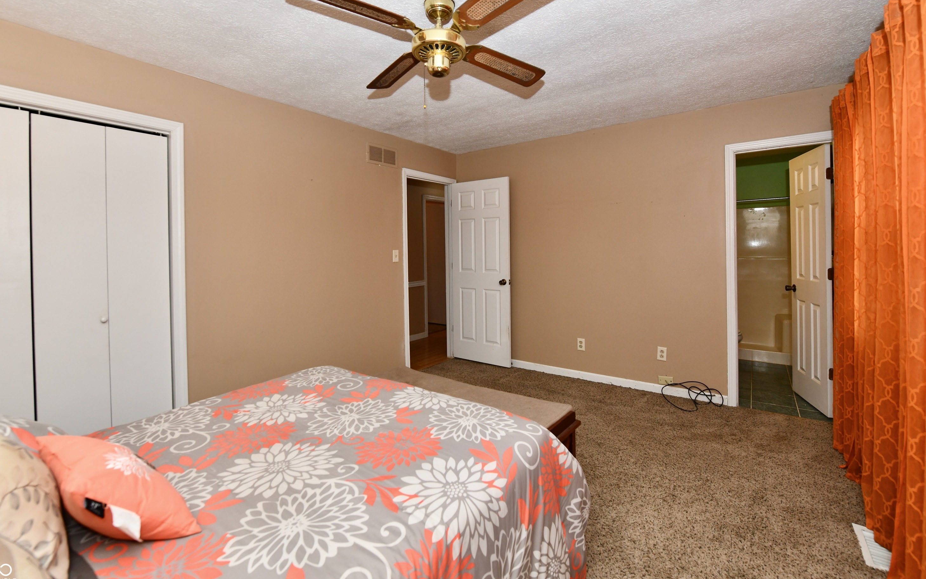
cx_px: 457
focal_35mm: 15
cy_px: 267
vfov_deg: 74.7
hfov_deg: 101.5
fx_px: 379
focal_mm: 14
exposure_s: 1/60
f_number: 6.3
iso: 640
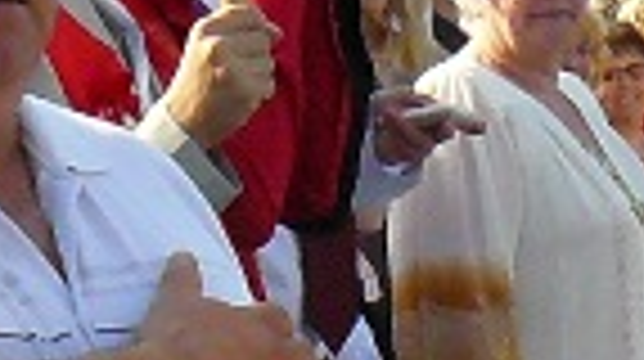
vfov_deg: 6.8
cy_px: -68
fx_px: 3002
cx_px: -644
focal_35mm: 176
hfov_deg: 11.1
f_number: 5.6
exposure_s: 1/320
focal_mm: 6
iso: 200
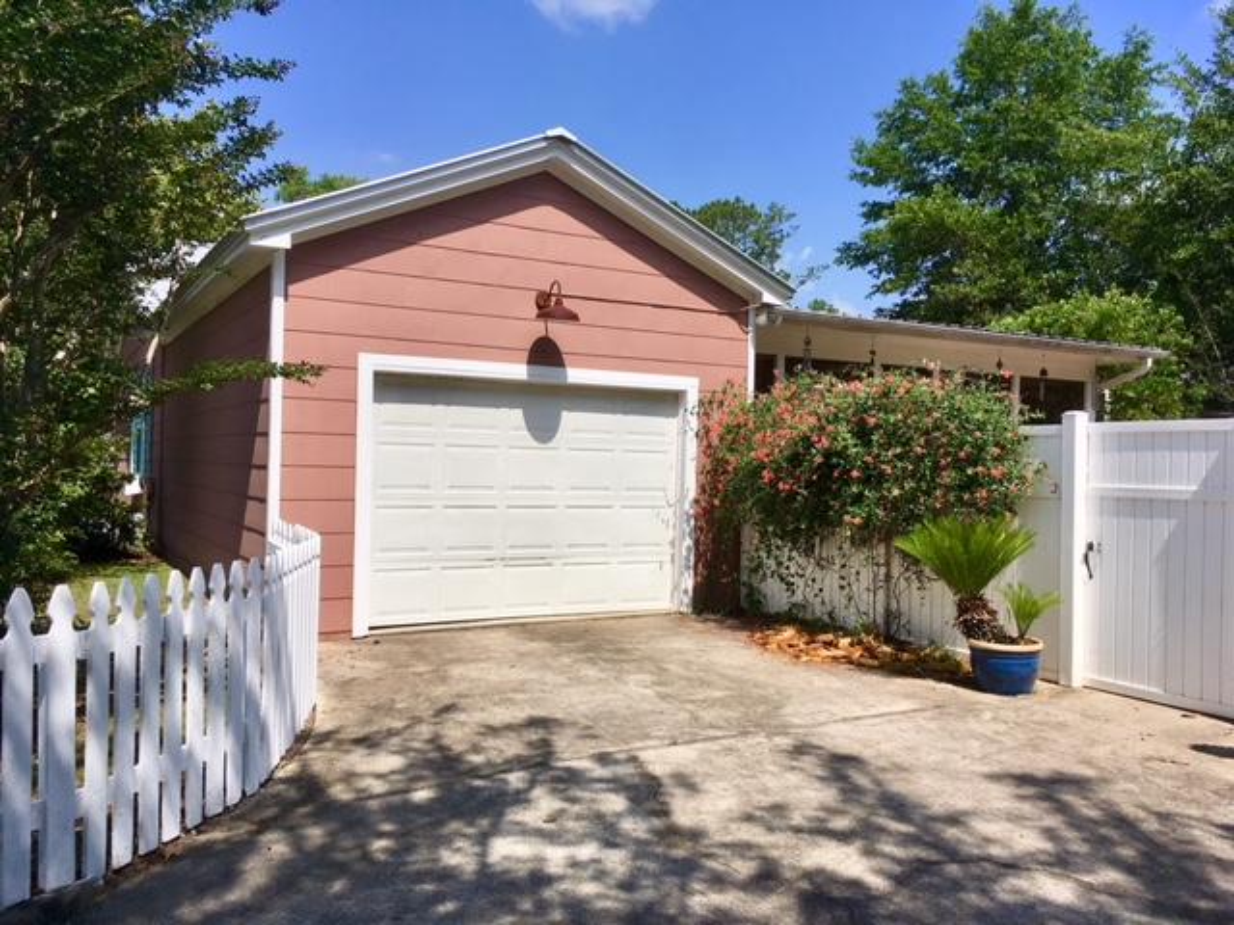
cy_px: 462
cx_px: 617
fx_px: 1034
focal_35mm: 29
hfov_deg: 61.7
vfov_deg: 48.2
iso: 25
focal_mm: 4.15
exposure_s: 1/2747
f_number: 2.2
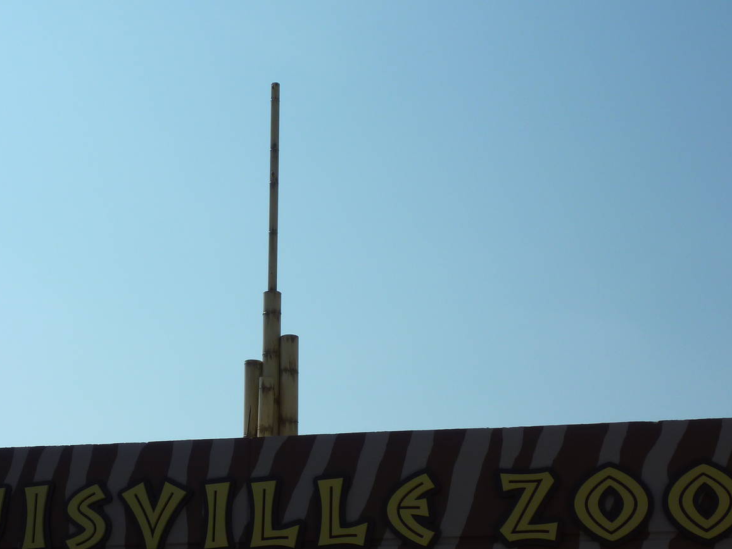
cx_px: 265
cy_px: 339
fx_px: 1523
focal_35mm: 72
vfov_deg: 20.4
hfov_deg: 26.9
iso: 80
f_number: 6.3
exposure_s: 1/800
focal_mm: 8.5
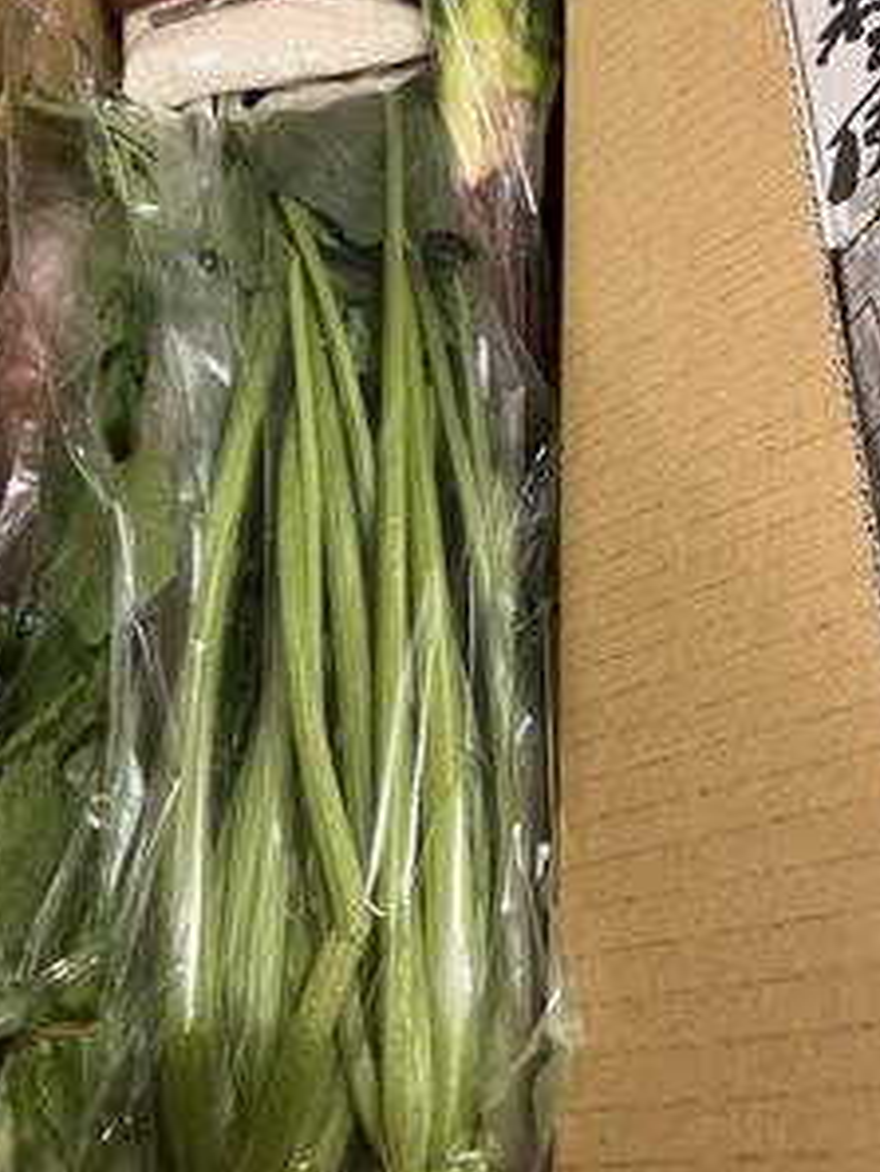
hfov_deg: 40.6
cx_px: 371
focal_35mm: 35
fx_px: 1185
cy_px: 418
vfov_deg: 51.9
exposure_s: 1/50
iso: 200
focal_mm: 5.1
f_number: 1.6
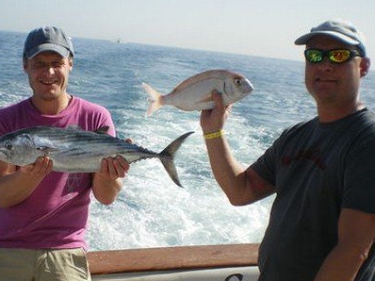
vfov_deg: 25.6
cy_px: 163
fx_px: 617
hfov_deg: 33.5
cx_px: 126
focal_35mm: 57
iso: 50
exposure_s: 1/500
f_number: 4.6
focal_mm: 6.3
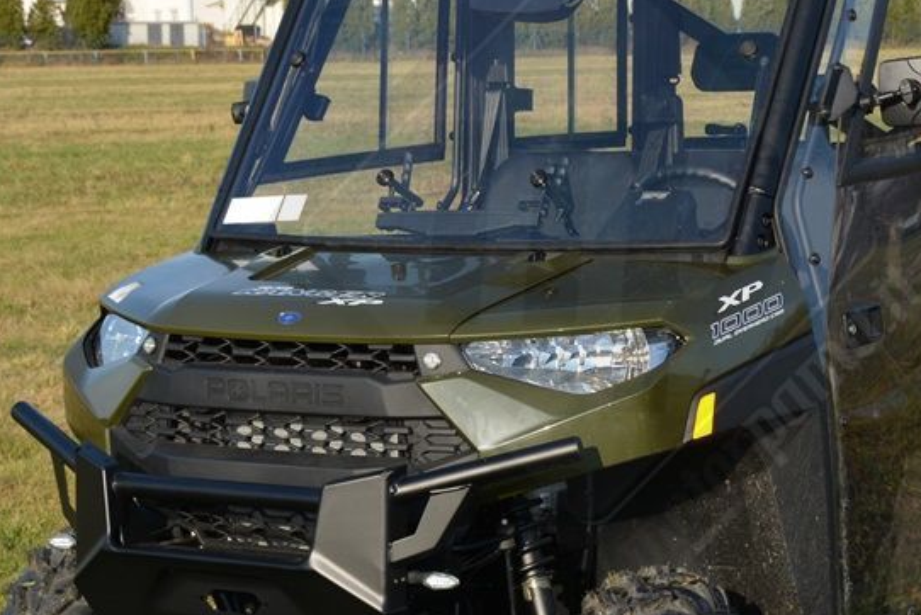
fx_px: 2892
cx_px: 622
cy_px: 268
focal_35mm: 113
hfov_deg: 18.0
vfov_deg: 12.1
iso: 100
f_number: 8
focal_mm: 34
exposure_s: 1/200
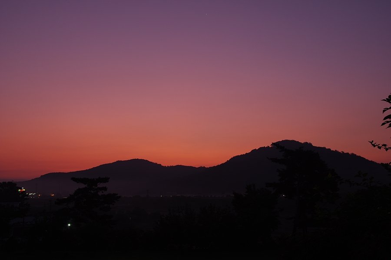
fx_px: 369
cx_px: 196
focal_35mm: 34
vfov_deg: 38.8
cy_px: 130
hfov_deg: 55.8
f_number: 7.1
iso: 100
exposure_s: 1/2.5
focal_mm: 23
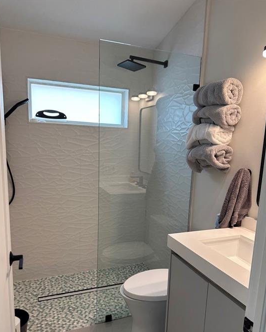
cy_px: 189
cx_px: 138
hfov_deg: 53.2
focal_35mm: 27
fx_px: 266
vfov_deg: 63.8
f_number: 1.78
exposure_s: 1/120
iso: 100
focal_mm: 6.86
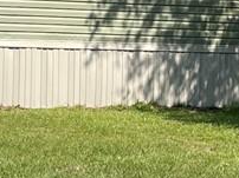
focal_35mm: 206
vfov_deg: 7.2
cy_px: 42
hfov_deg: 9.6
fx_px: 1421
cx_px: 105
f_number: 1.6
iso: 32
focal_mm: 4.2
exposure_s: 1/2882
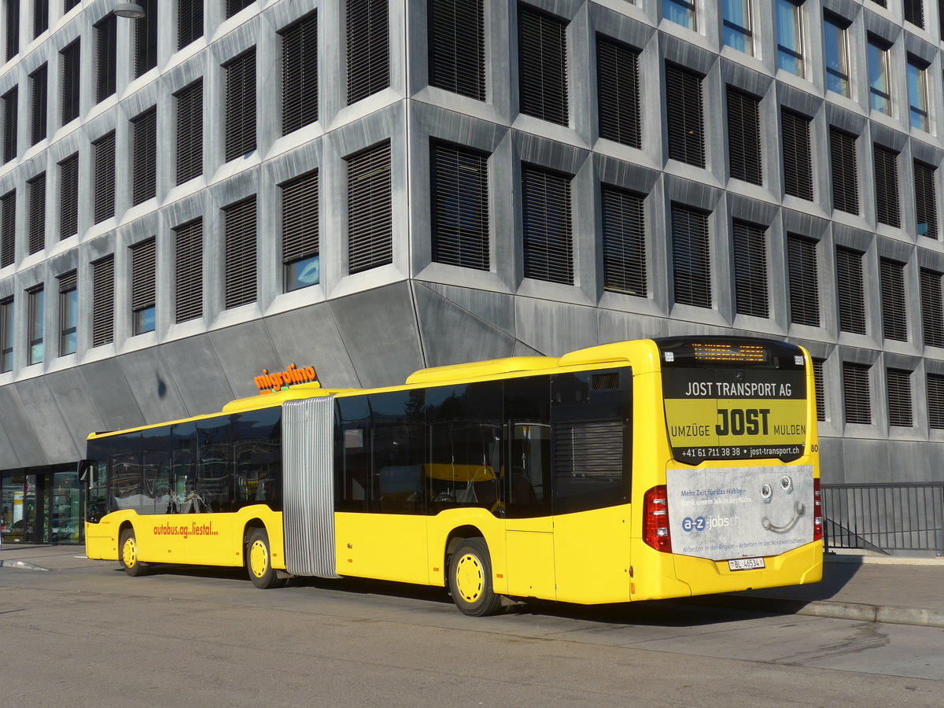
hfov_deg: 38.9
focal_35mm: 49
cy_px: 354
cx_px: 472
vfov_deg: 29.7
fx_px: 1336
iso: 80
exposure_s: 1/1000
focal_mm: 10.1
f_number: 3.2
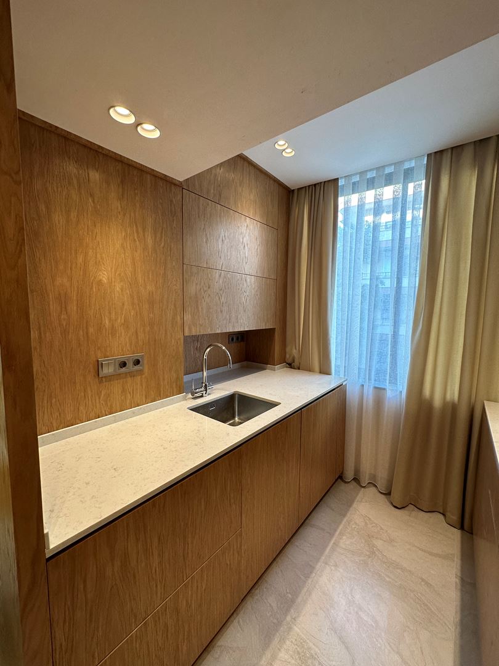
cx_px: 250
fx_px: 269
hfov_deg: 85.7
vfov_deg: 102.1
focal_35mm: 14
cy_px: 333
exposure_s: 1/100
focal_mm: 2.22
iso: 125
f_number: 2.2
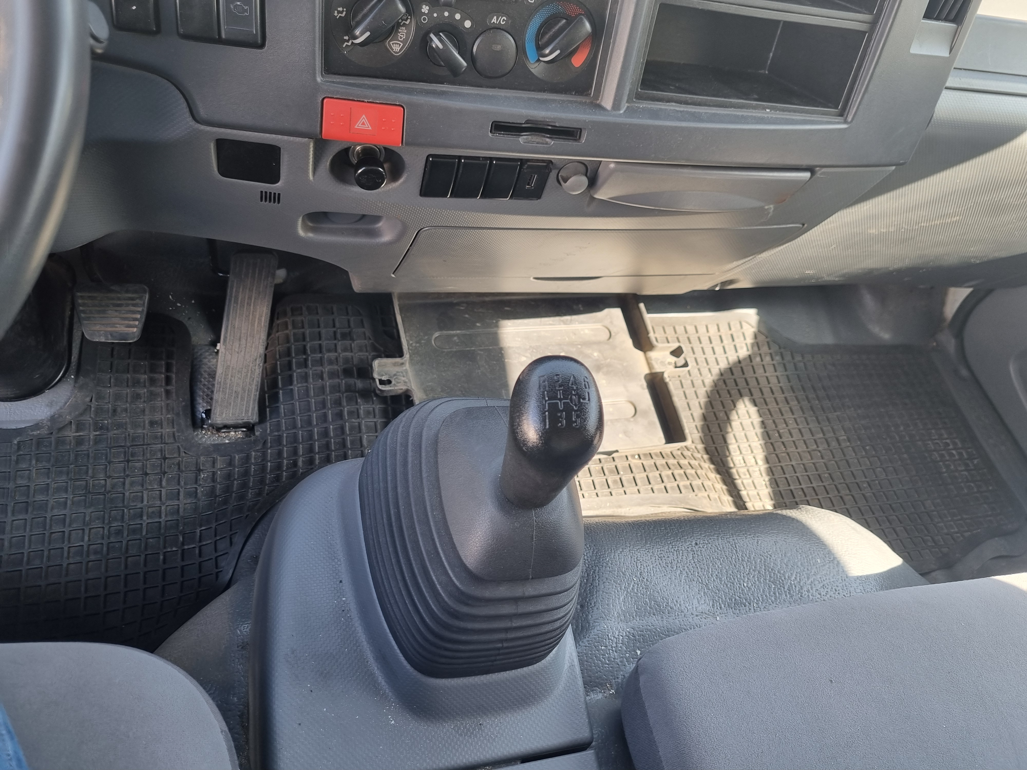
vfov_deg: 53.1
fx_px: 771
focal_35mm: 26
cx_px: 514
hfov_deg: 67.3
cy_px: 385
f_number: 1.8
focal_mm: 5.4
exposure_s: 1/100
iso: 50
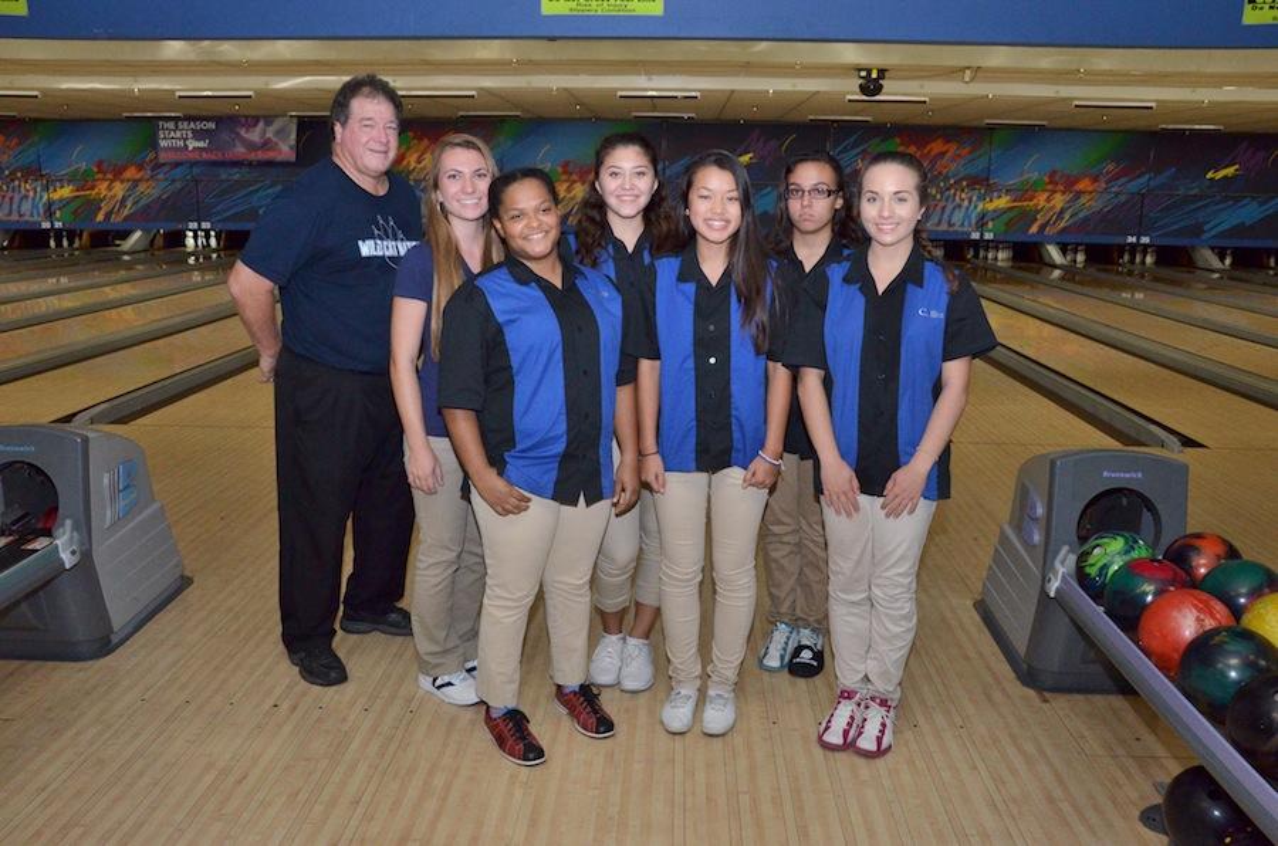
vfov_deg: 43.4
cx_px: 639
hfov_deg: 62.0
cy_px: 423
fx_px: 1063
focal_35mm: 30
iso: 1600
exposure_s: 1/200
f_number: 8
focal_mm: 20
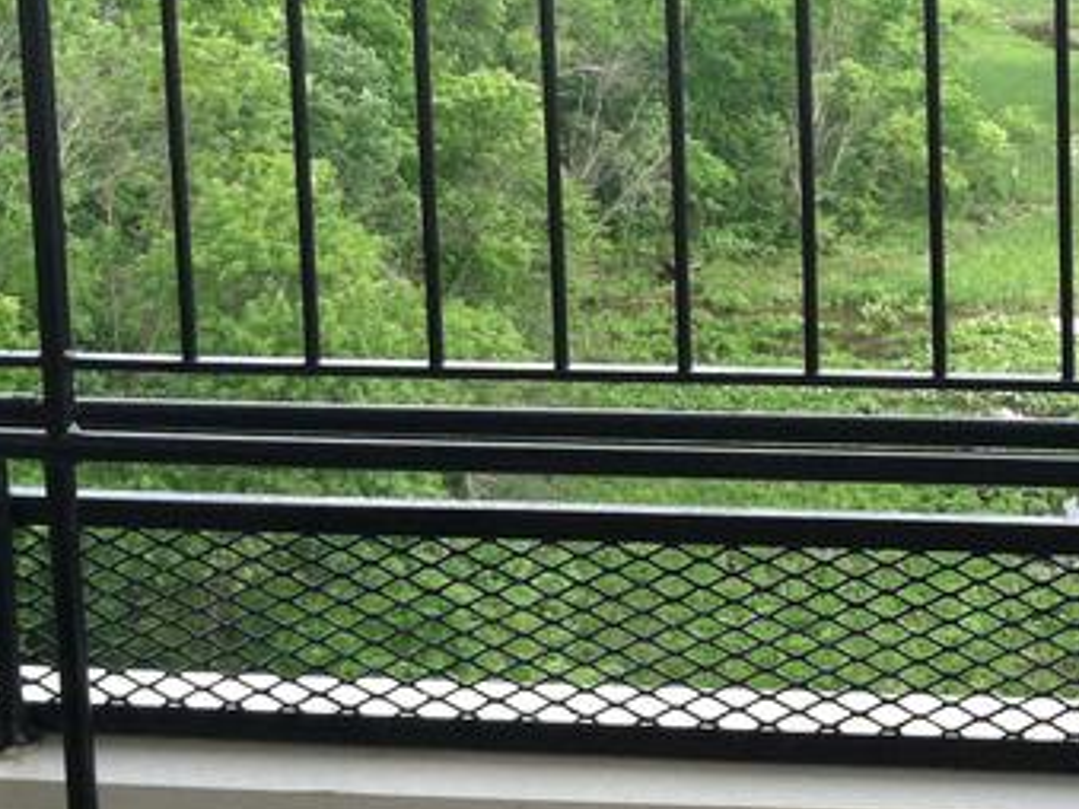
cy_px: 145
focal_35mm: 103
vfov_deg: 14.3
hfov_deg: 18.1
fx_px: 3209
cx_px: 1324
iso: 80
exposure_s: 1/146
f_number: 2.8
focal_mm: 3.85
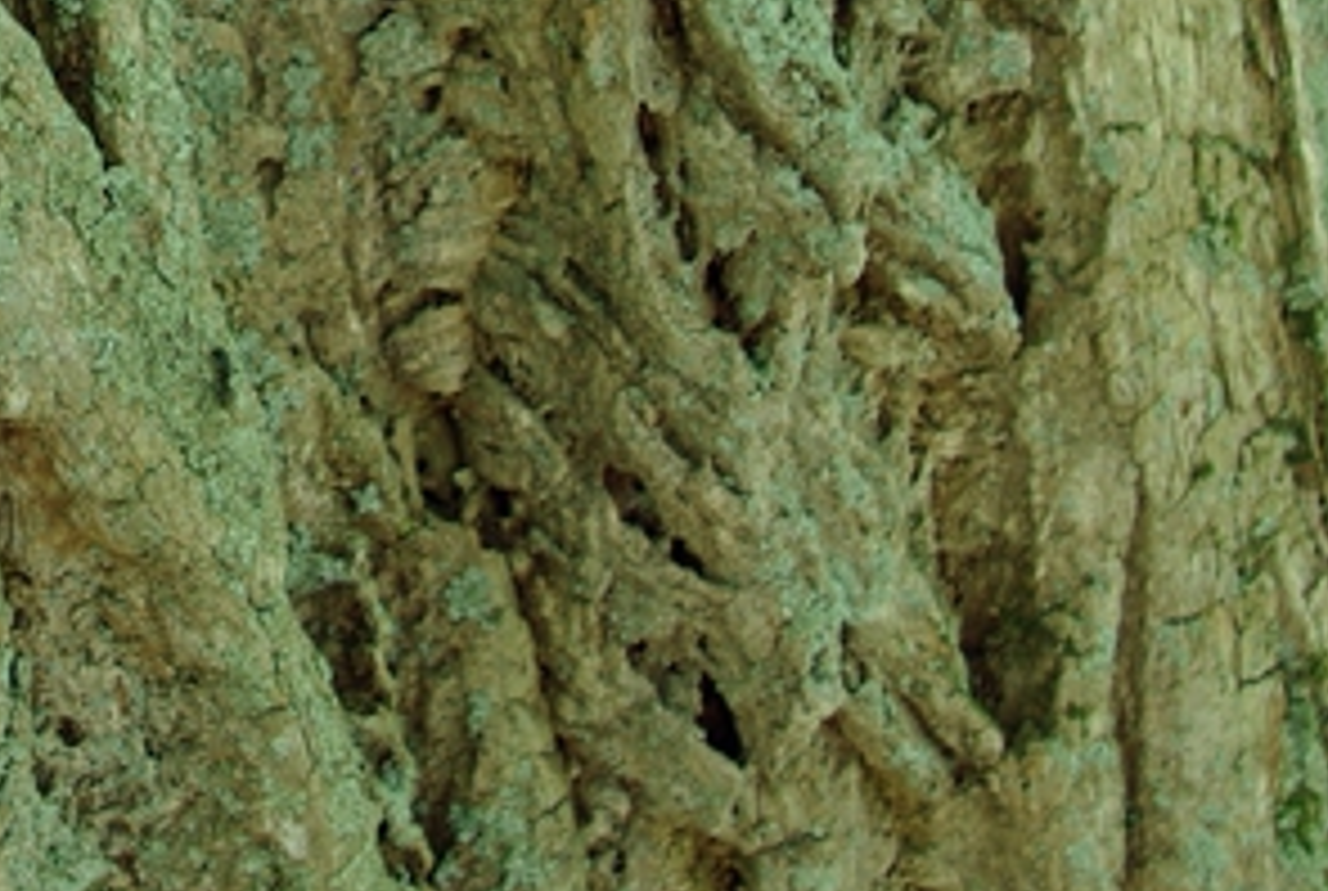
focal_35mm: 104
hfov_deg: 18.8
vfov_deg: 12.6
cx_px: -135
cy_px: -416
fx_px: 3844
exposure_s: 1/30
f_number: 4.5
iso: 200
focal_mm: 20
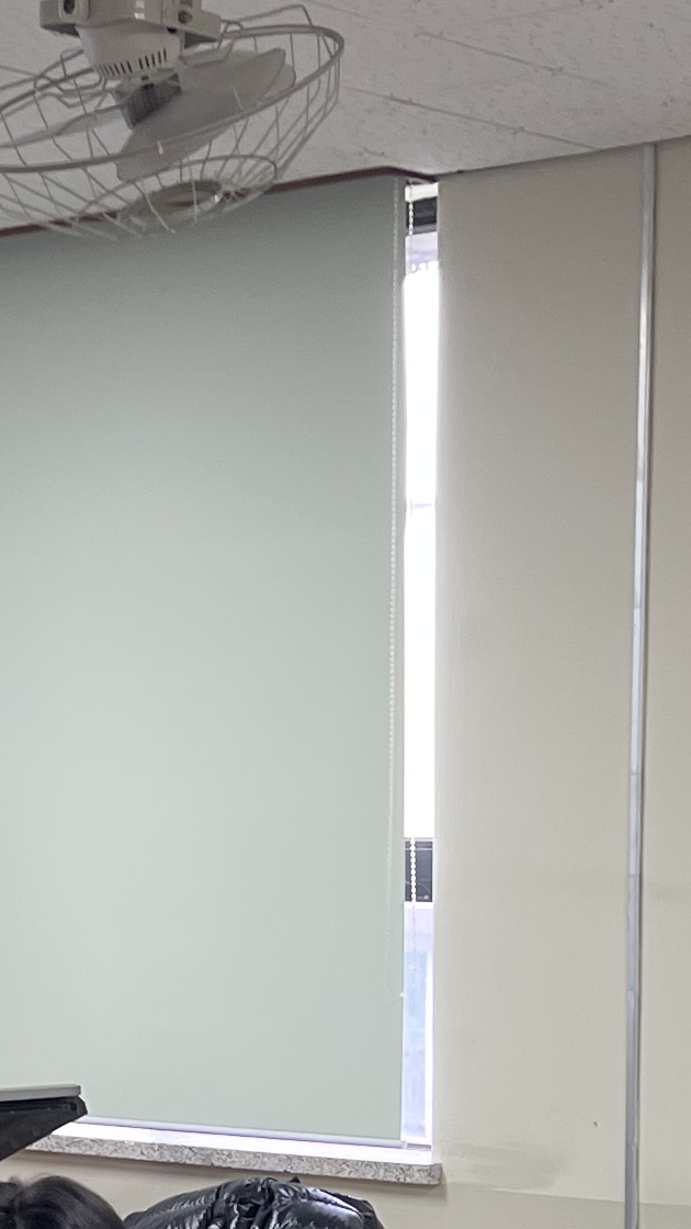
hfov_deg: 11.9
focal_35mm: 102
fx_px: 3322
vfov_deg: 19.4
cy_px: 1580
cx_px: 370
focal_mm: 5.7
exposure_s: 1/60
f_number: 1.5
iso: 64
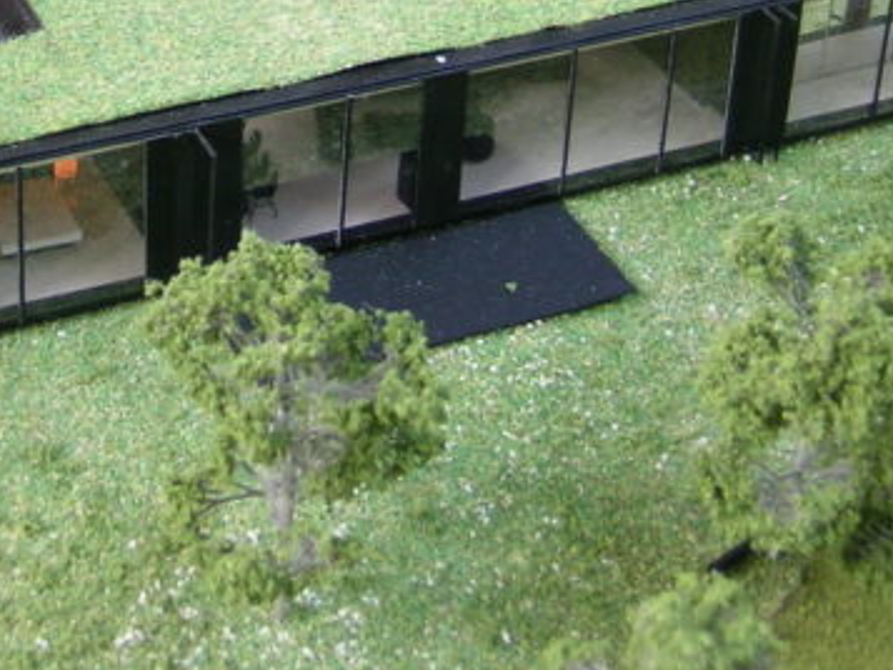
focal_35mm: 89
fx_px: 2297
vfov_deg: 15.9
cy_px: -140
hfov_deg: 21.6
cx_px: 138
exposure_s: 1/13.6
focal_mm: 6.5
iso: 50
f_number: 2.9
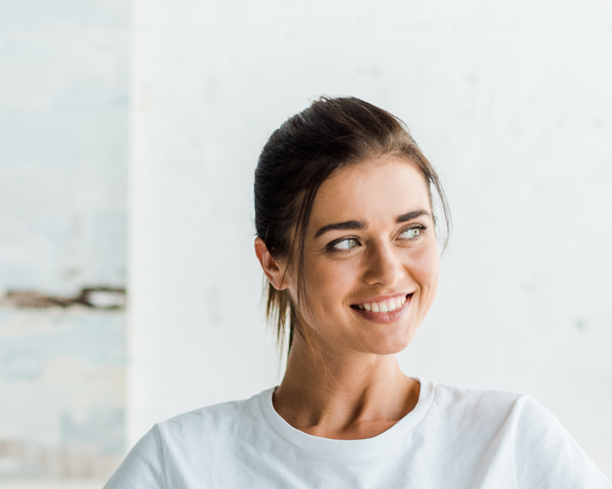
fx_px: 2318
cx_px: 166
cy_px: 521
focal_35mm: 128
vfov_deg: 11.9
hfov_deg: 15.0
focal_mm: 50
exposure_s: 1/1000
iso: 100
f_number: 2
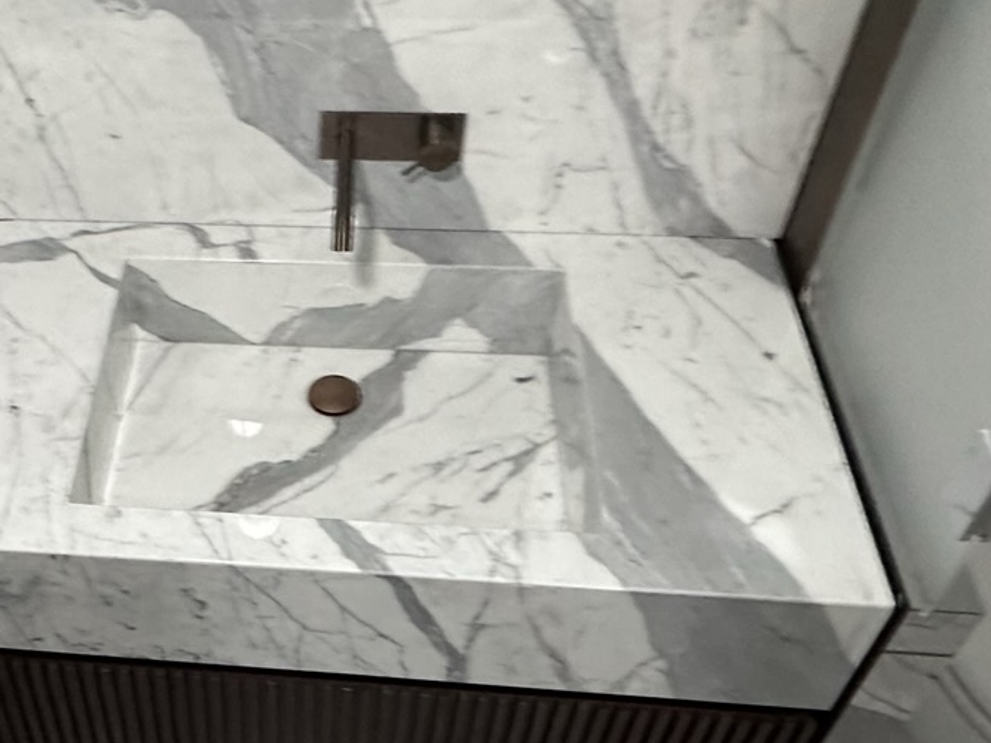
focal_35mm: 43
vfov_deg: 33.5
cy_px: 440
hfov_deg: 41.4
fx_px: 1231
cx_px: 160
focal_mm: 2.22
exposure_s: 1/100
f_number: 2.2
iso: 200
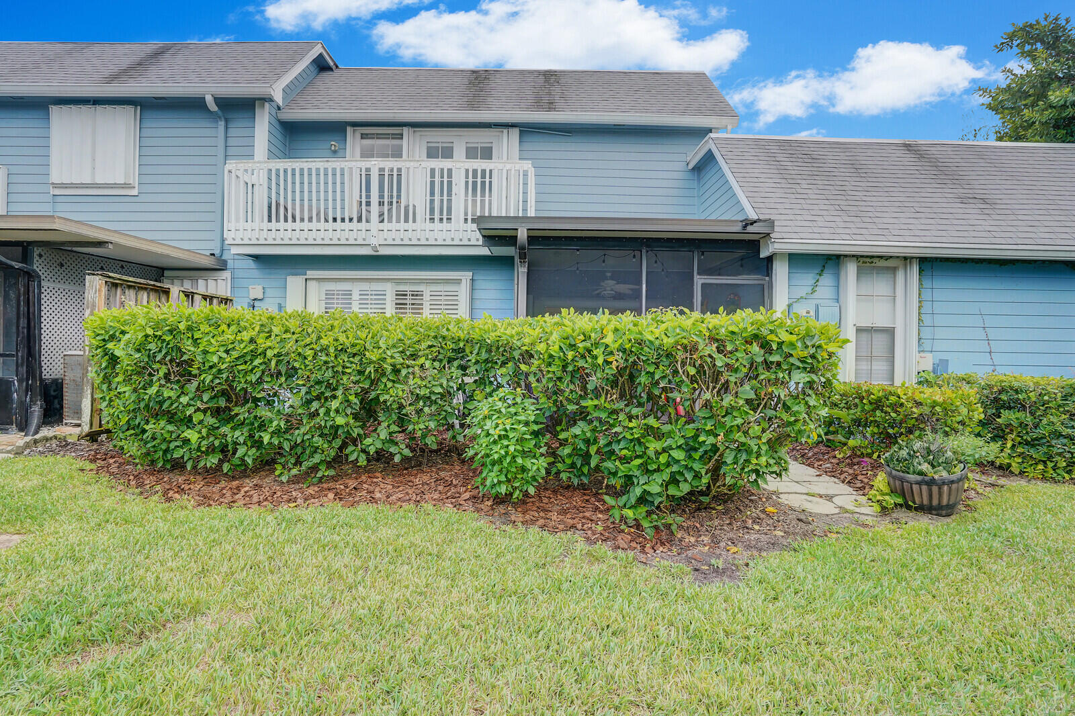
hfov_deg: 96.7
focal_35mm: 16
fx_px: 478
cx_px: 538
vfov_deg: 73.7
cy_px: 358
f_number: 8
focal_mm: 16
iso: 800
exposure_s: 1/320
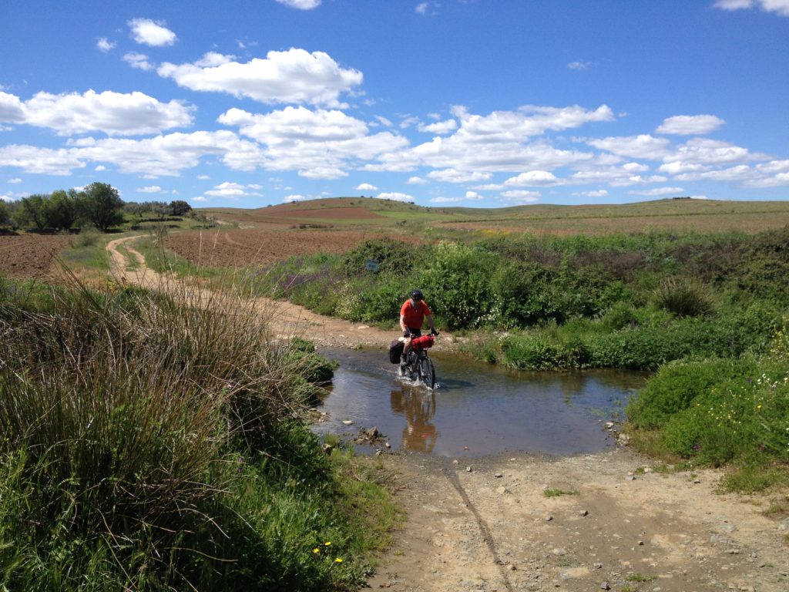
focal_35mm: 35
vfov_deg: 40.7
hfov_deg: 52.6
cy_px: 296
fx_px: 798
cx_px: 394
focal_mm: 4.28
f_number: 2.4
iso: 50
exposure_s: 1/1672
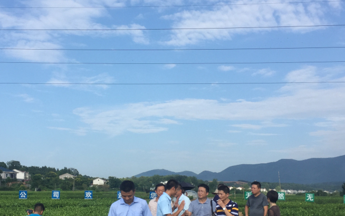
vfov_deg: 27.4
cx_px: 142
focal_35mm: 47
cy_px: 128
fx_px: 442
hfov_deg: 42.5
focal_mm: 4.15
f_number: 2.2
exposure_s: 1/1721
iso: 32
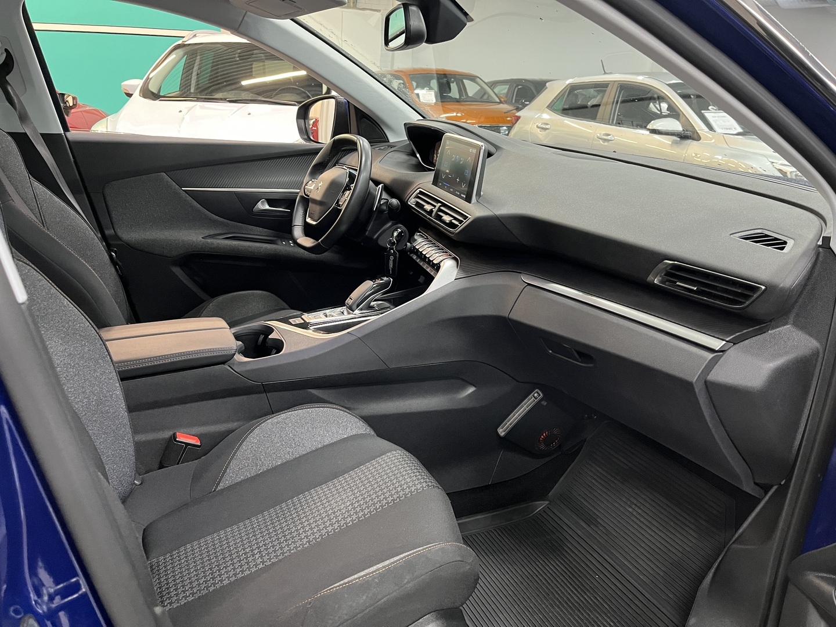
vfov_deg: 53.1
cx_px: 418
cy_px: 314
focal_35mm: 26
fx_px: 628
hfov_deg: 67.3
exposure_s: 1/50
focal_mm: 5.1
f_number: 1.6
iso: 500
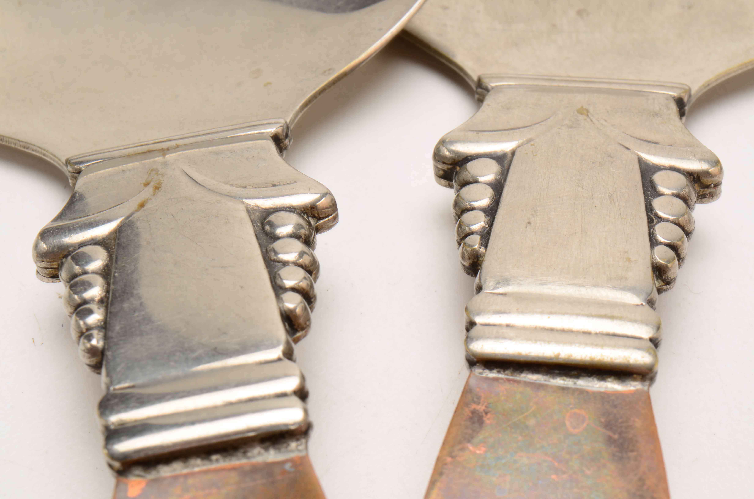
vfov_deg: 16.5
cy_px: 250
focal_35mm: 82
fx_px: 1724
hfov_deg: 24.7
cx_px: 377
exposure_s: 1/160
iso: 100
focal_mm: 55
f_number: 22
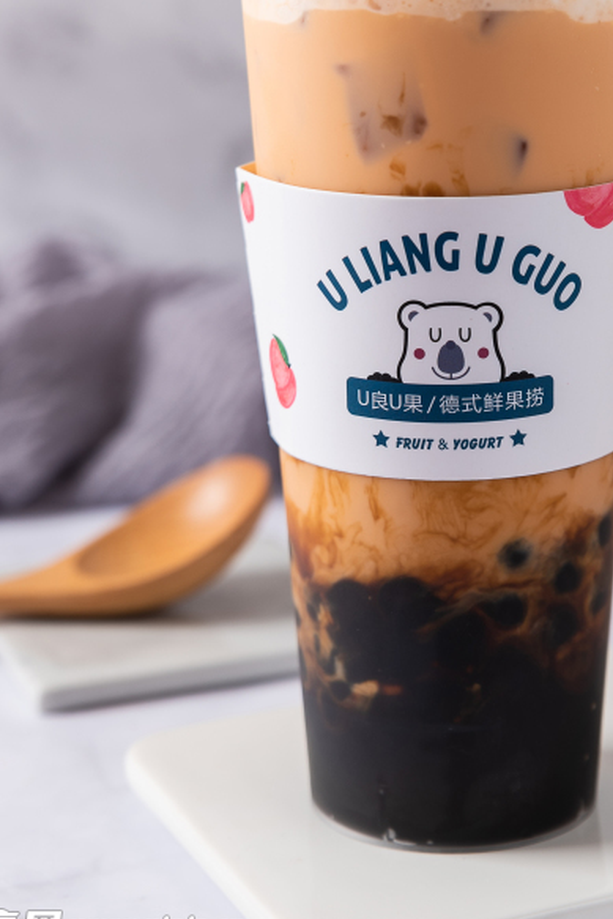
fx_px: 3140
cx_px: 451
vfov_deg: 16.5
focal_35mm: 123
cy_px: 148
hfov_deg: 11.1
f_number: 7.1
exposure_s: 1/125
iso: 100
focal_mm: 70
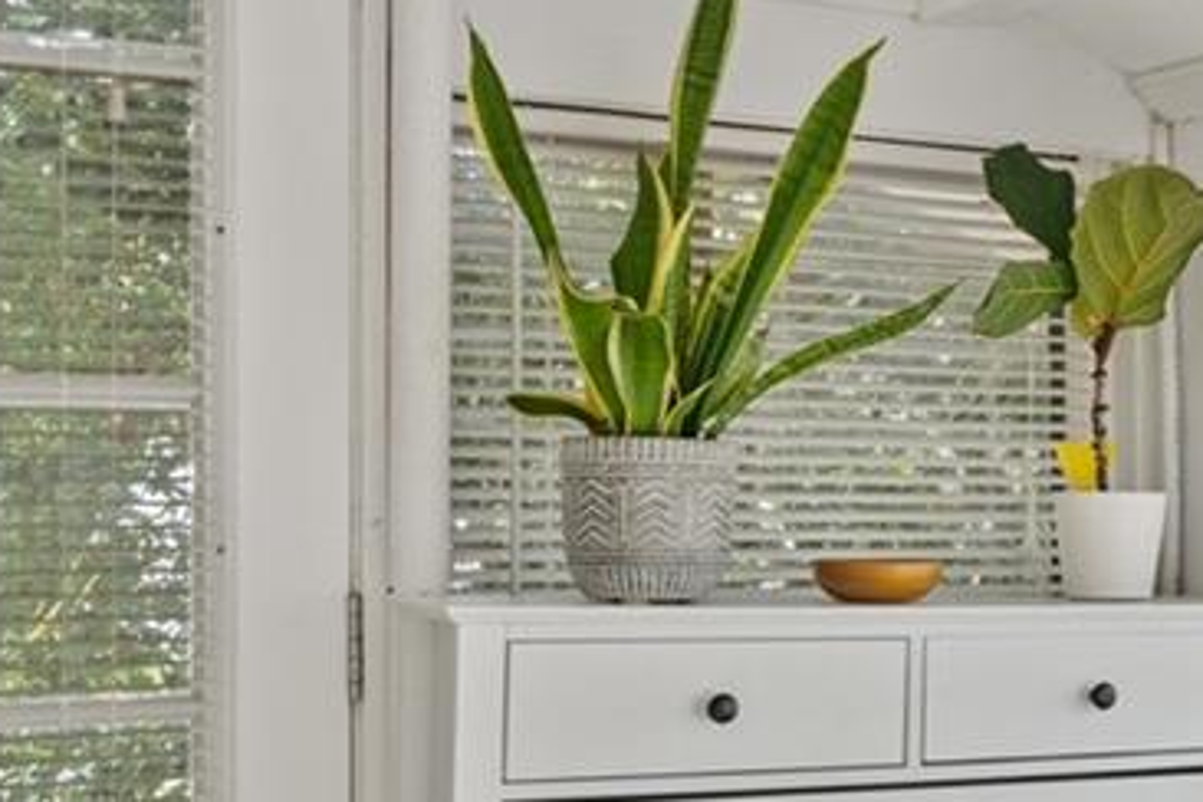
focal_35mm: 70
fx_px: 2339
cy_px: 565
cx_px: 1505
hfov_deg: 25.4
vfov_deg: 19.4
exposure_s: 1/30
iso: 250
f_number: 6.3
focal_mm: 16
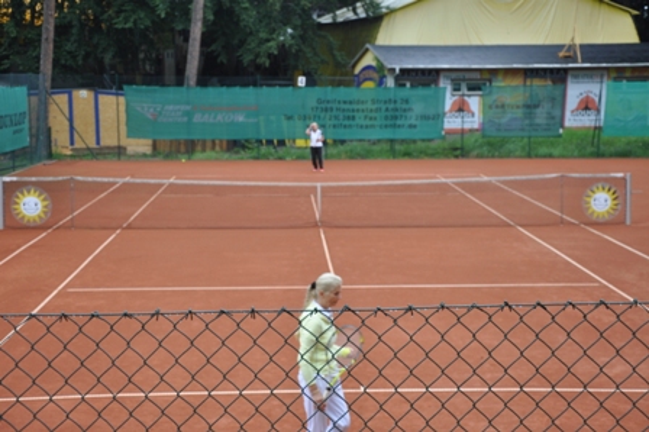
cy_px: 216
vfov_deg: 21.5
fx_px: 1135
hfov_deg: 31.9
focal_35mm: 63
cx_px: 324
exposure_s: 1/160
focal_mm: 42
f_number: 6.3
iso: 200
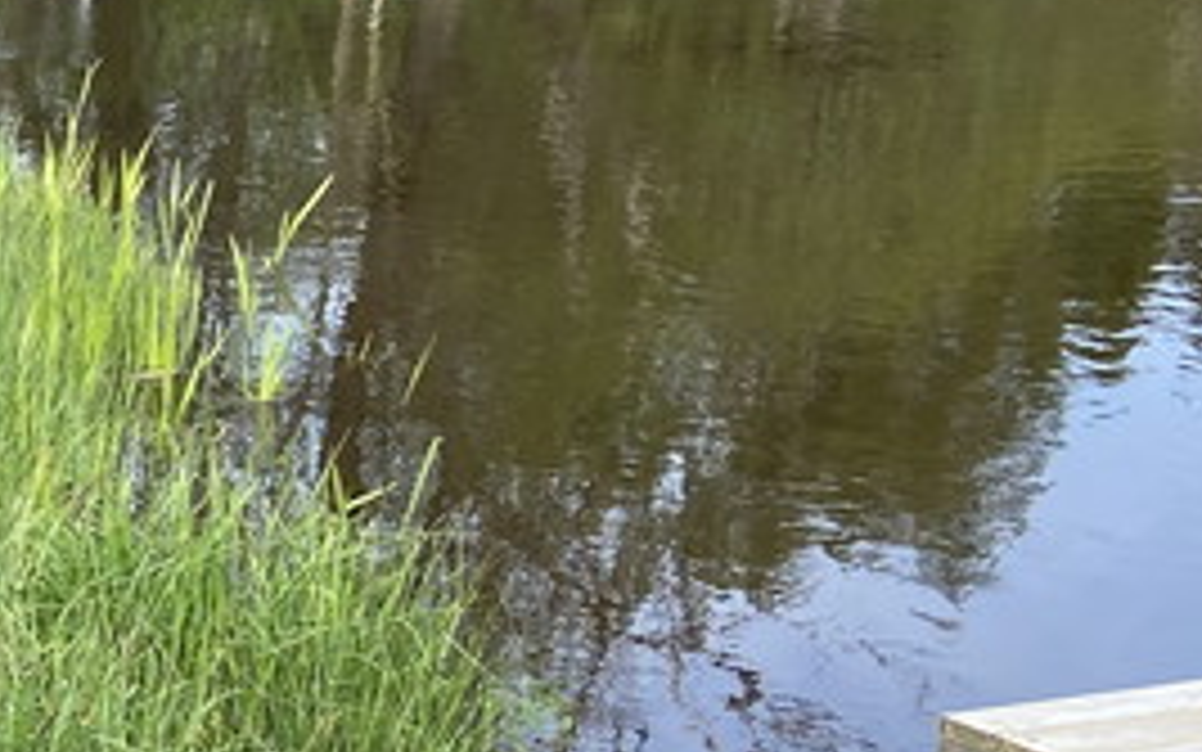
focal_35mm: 99
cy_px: 833
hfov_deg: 17.5
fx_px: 3244
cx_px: -887
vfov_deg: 13.0
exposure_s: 1/890
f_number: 1.8
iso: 32
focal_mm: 4.25
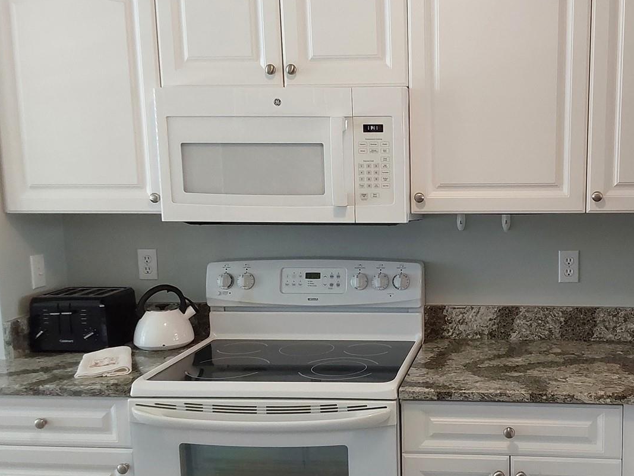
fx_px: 769
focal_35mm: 42
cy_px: 283
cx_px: 453
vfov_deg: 34.2
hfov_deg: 43.7
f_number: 1.9
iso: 80
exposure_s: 1/60
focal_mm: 2.91
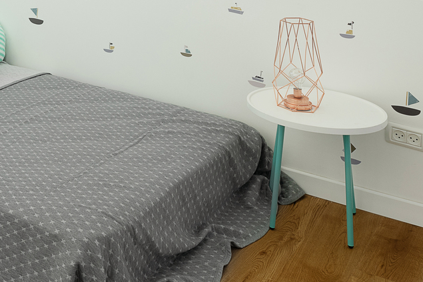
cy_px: -108
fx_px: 740
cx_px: -15
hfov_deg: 29.5
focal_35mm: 63
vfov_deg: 19.5
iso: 100
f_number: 11
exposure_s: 3
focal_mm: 20
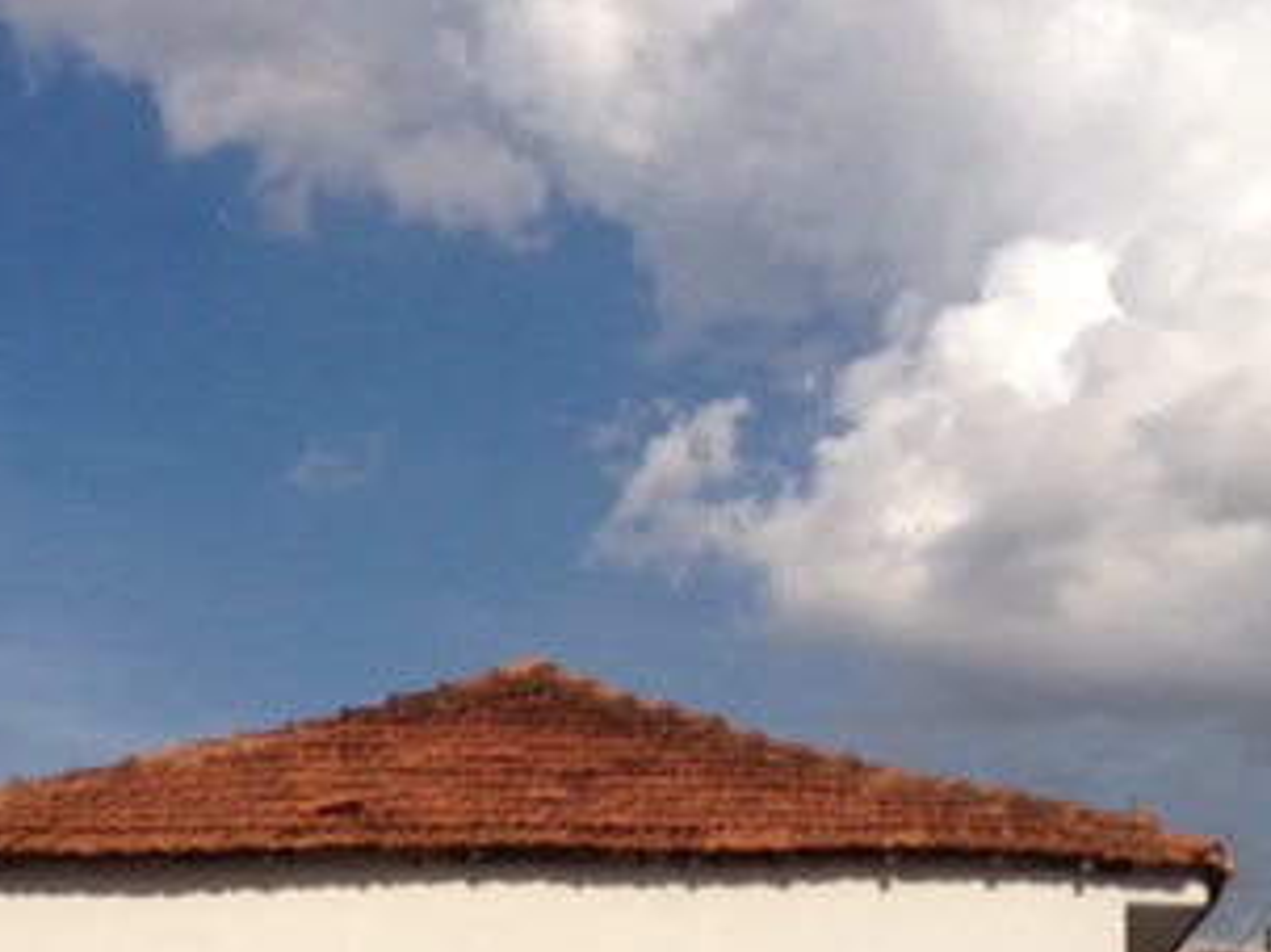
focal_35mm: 74
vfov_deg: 19.3
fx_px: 2716
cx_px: 432
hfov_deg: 26.2
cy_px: 969
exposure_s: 1/3953
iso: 50
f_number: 2.4
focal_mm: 4.28
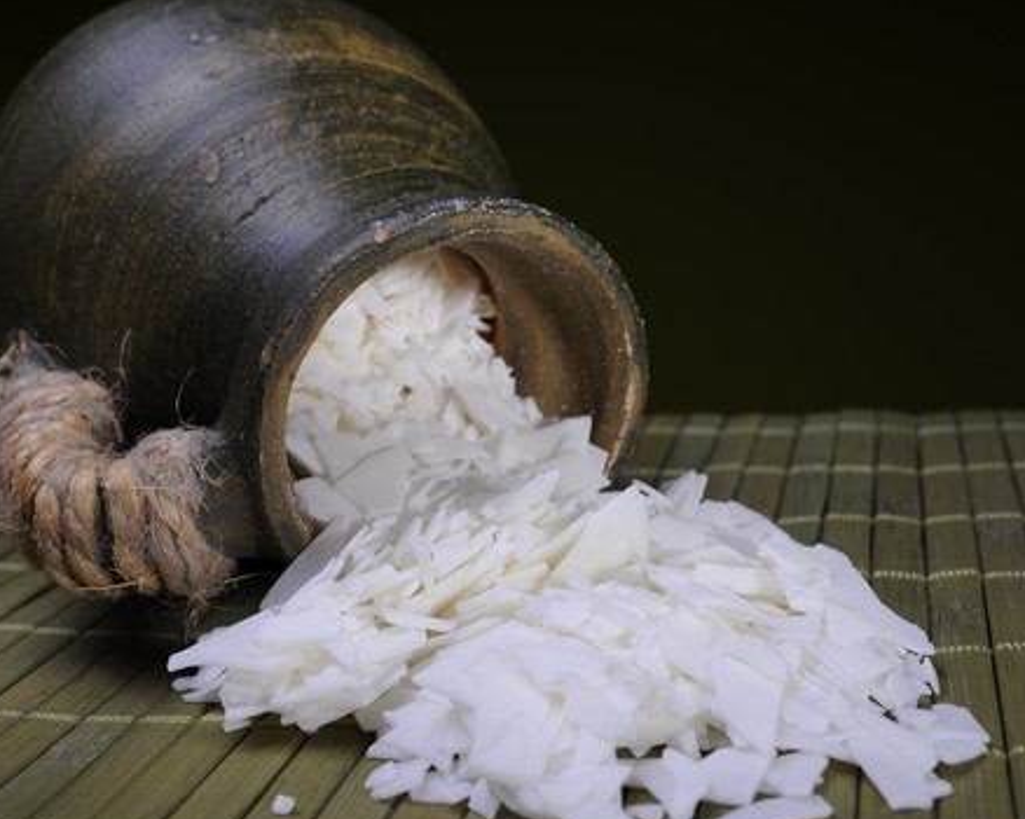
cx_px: 459
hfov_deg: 41.1
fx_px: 1365
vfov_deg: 33.4
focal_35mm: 45
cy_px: 420
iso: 200
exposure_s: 1/100
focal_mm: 35
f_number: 11
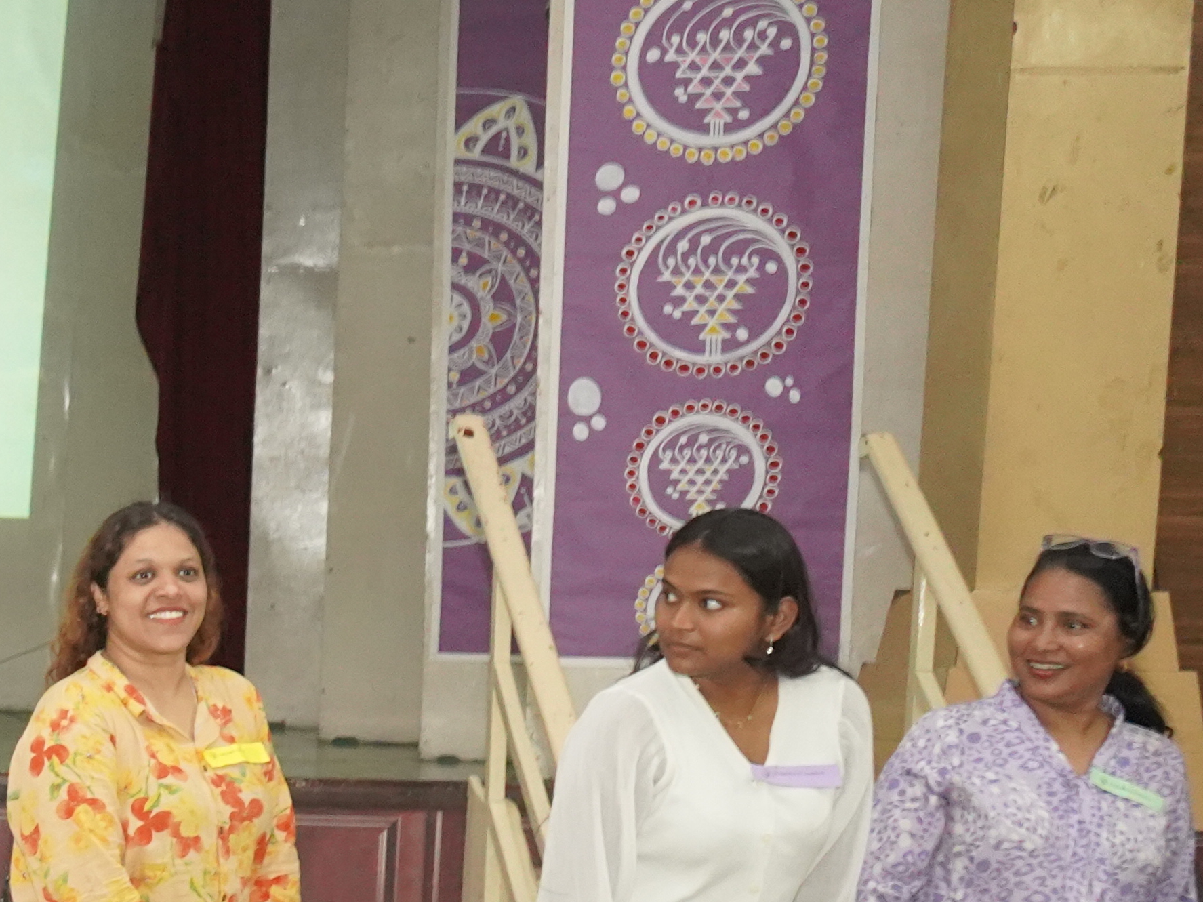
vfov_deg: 15.9
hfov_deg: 18.2
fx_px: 3162
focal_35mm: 91
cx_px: -788
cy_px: 884
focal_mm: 28
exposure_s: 1/160
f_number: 4
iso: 6400
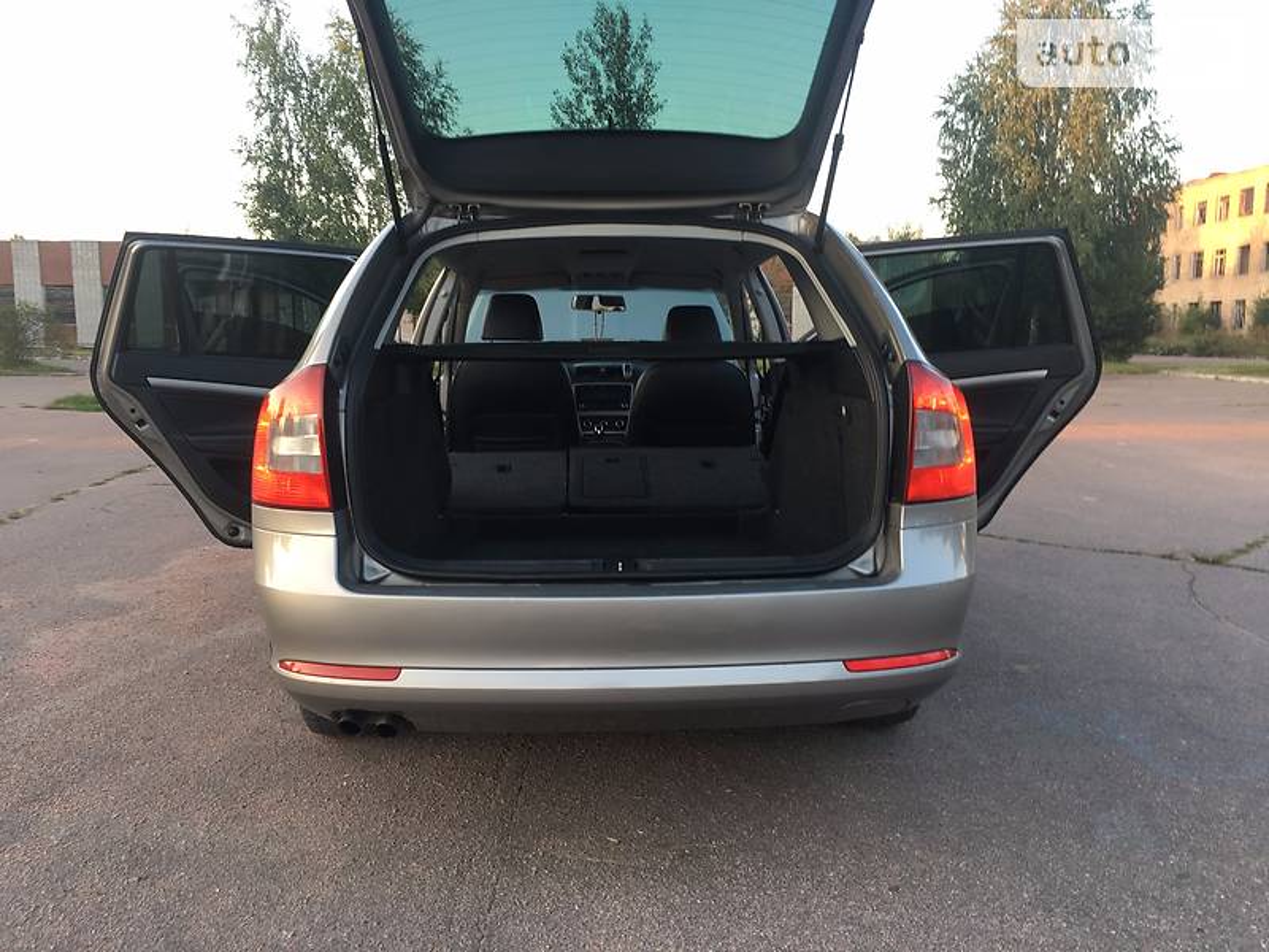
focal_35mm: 29
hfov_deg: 61.7
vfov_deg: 48.2
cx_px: 634
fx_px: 1063
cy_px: 476
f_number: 2.2
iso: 25
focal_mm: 4.2
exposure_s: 1/50
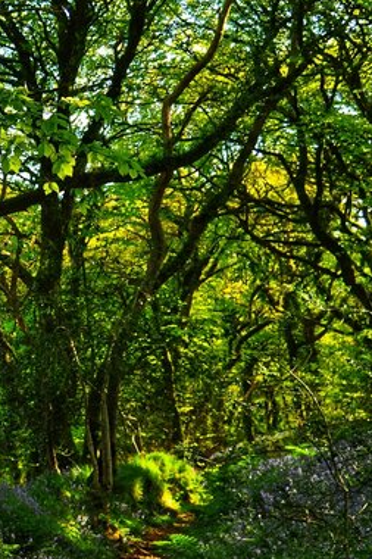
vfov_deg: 28.8
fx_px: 1086
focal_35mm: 70
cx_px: -19
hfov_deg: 18.8
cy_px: 331
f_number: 4
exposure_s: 1/80
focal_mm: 22
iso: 400
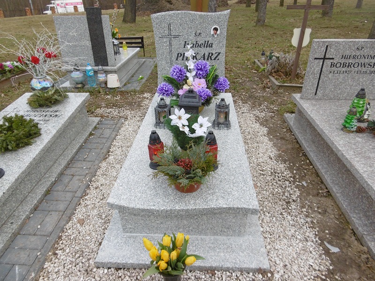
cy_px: 140
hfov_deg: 71.6
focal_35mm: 24
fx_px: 260
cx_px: 188
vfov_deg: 56.8
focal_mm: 4.3
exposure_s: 1/500
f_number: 3.1
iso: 100
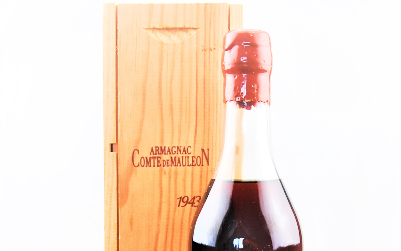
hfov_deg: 25.6
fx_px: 883
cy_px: 255
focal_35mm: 81
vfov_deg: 15.8
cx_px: 200
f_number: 8
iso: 200
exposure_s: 1/30
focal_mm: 35
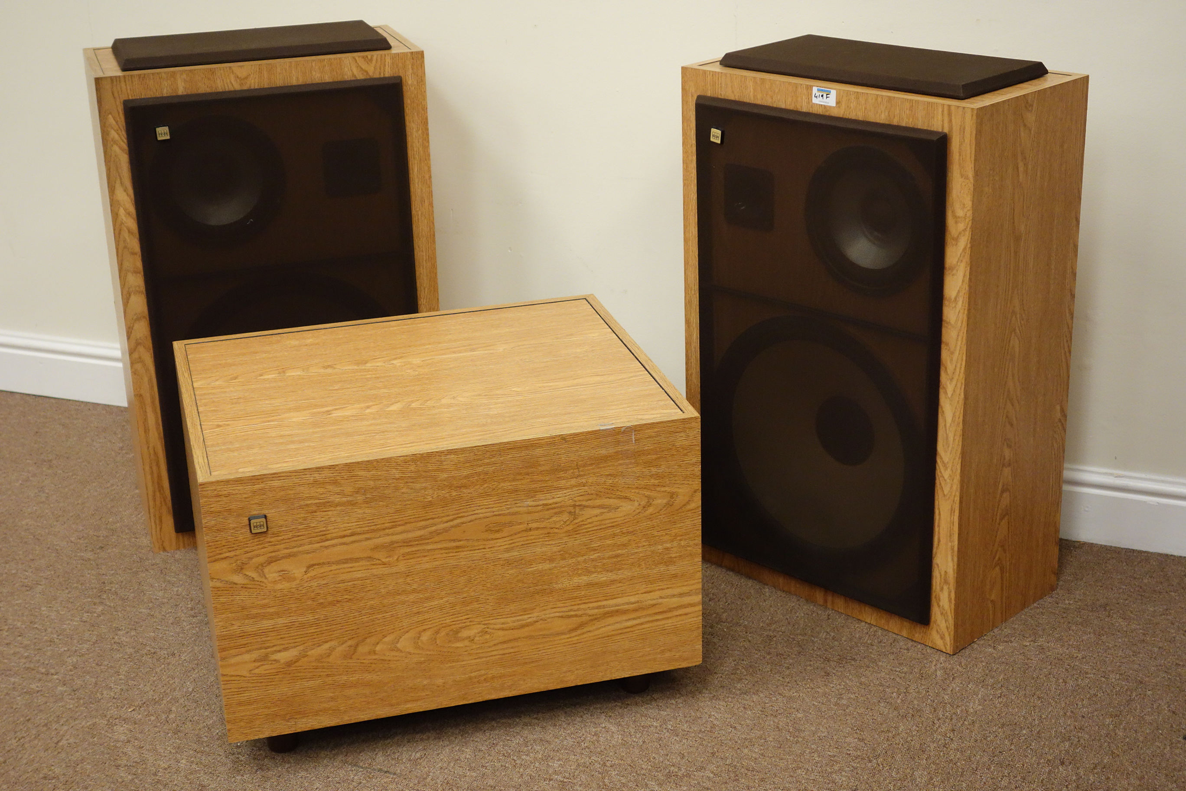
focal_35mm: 57
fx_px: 1878
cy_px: 396
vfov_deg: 23.8
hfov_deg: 35.1
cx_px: 593
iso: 1000
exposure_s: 1/60
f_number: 3.5
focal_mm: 21.08
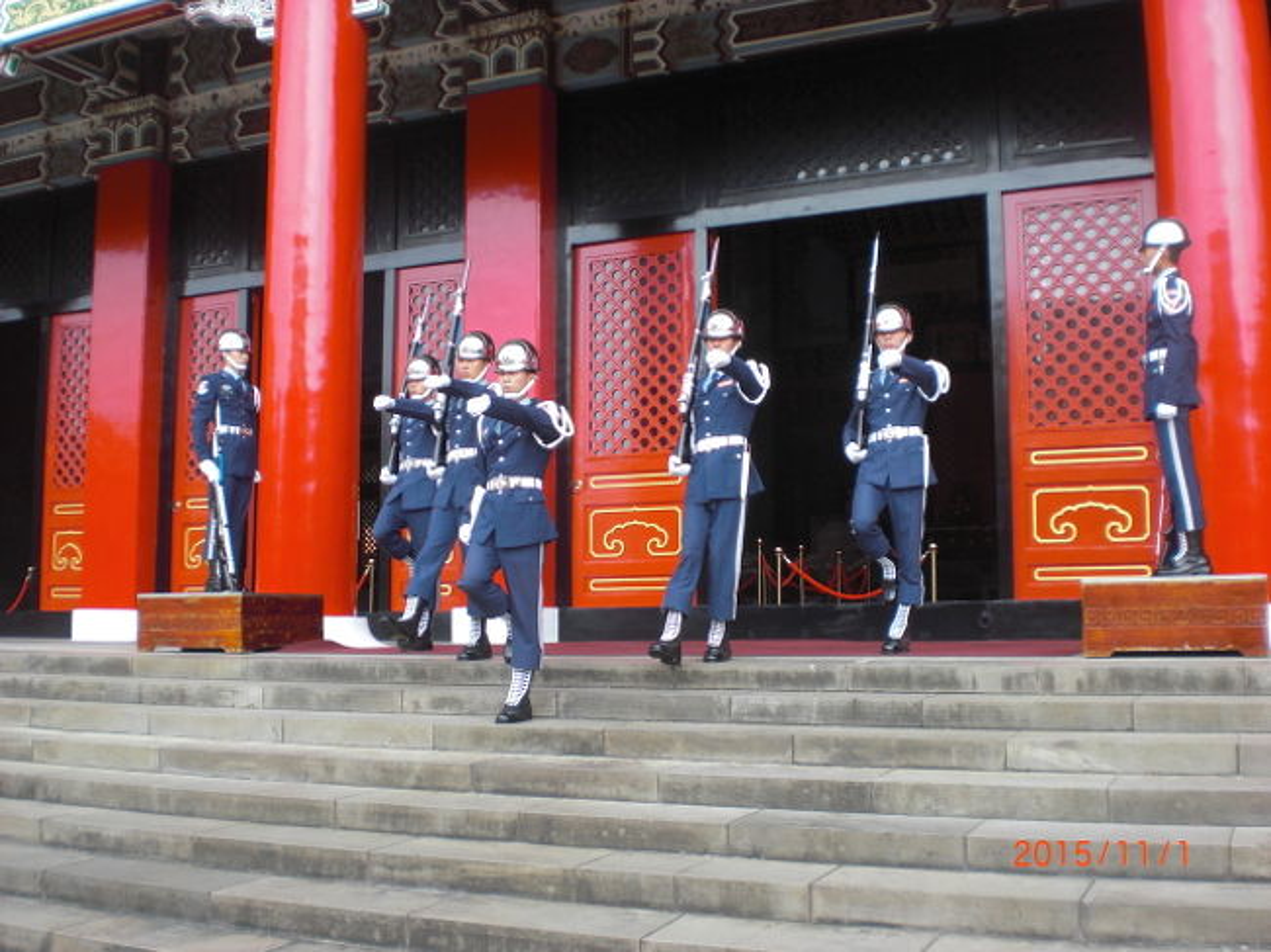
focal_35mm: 38
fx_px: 1395
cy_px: 476
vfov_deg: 37.7
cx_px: 636
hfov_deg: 49.0
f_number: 3.1
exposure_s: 1/400
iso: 100
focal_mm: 6.3
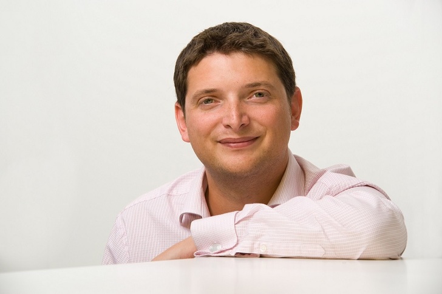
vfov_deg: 10.9
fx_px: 1533
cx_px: 221
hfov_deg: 16.4
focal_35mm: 125
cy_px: 147
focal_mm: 125
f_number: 8
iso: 200
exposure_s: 1/160
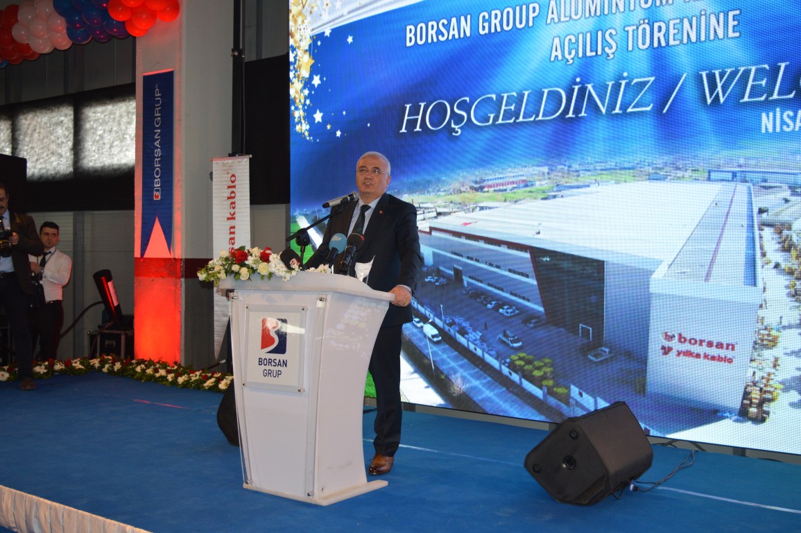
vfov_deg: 34.1
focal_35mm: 39
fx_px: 867
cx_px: 400
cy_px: 266
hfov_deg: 49.6
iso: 400
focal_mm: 26
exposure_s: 1/100
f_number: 4
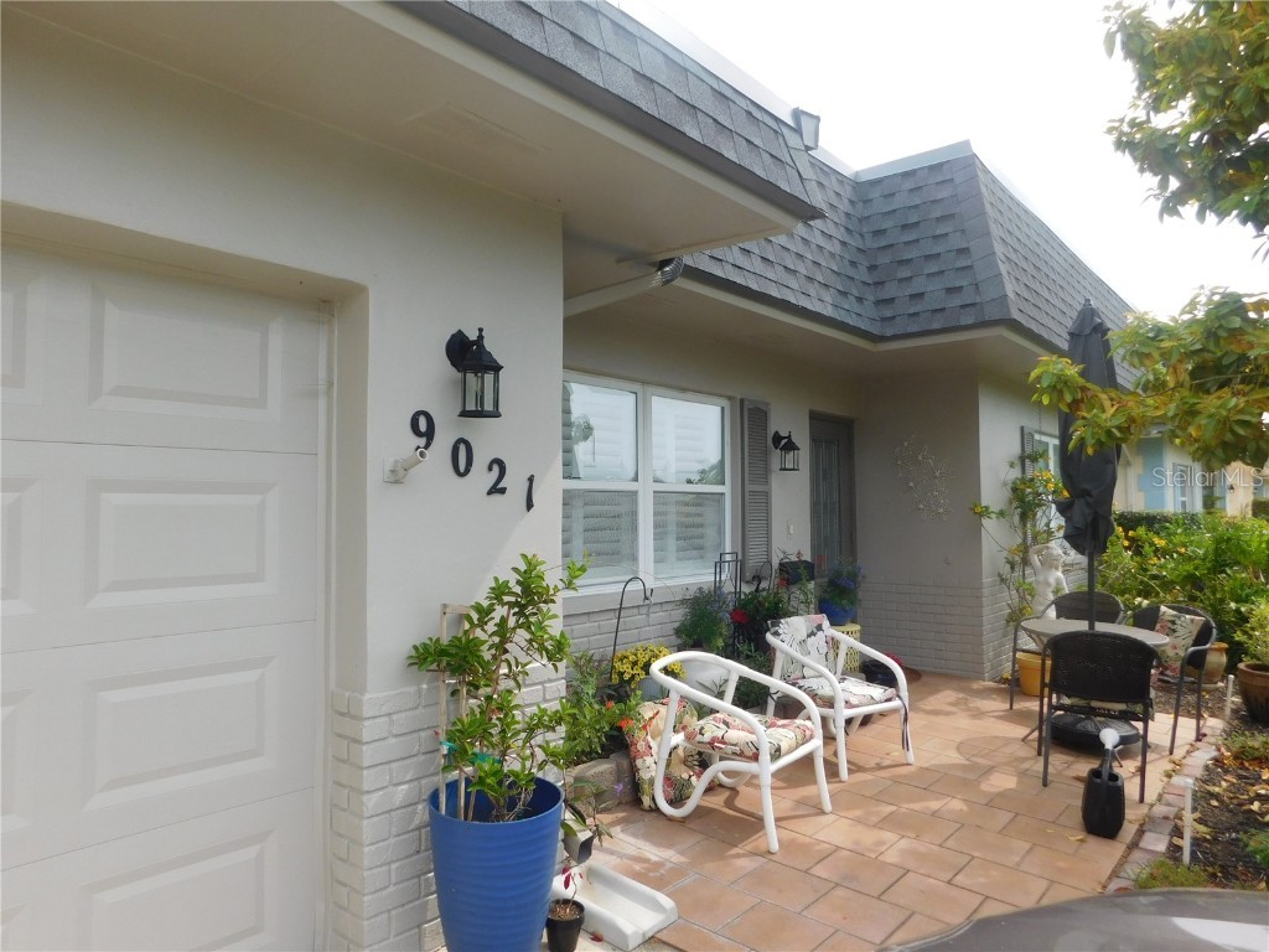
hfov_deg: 73.9
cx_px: 634
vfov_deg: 58.9
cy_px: 476
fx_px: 843
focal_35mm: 23
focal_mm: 4
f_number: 3
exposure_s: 1/1000
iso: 125
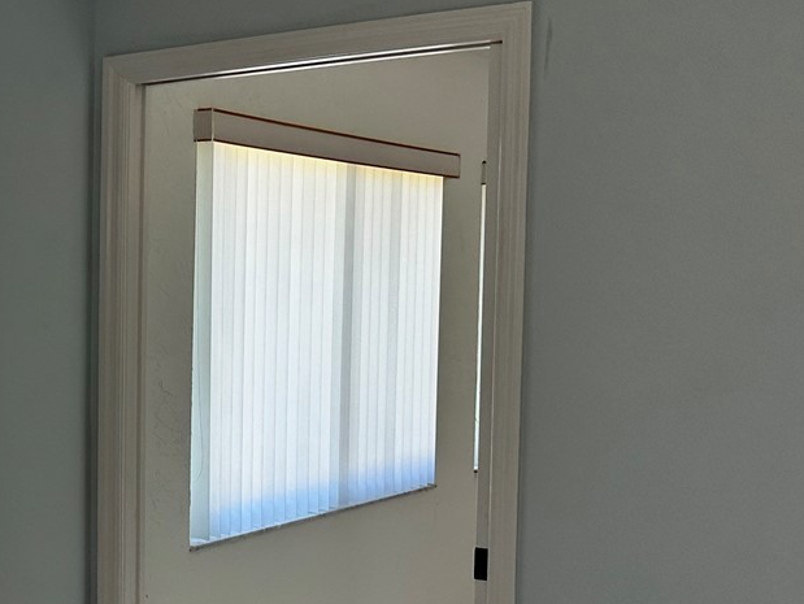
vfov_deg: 23.6
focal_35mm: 62
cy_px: 375
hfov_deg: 28.1
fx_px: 1441
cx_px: -100
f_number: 1.78
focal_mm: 6.86
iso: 64
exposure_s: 1/213
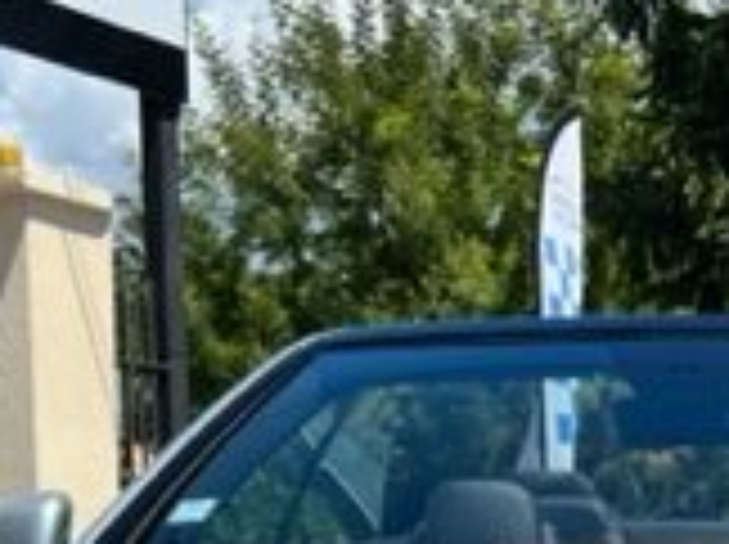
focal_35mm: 103
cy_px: 953
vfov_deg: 13.1
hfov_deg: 18.8
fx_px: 2166
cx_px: 630
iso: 50
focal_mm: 5.7
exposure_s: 1/6211
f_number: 1.5
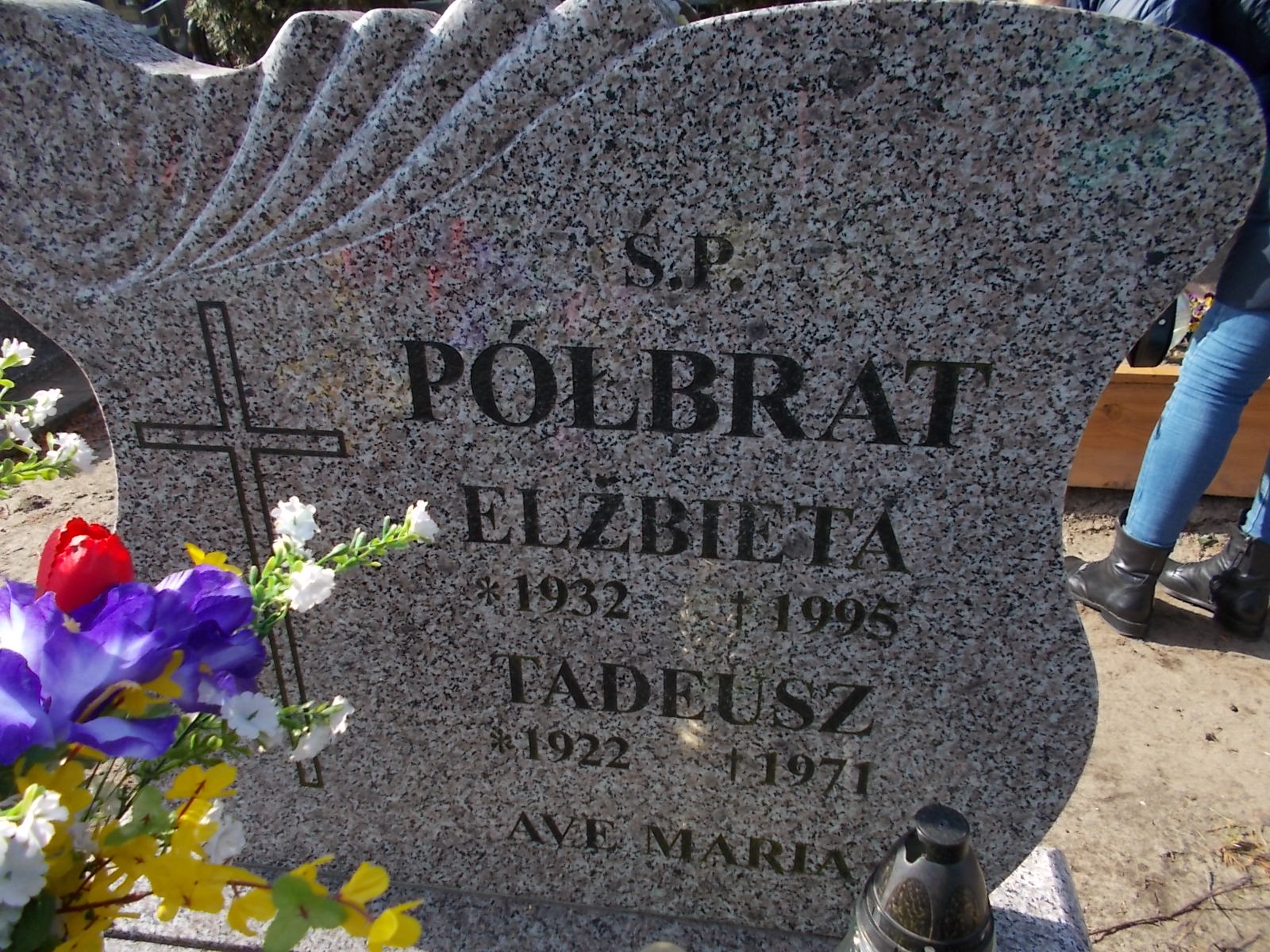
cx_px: 635
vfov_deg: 53.1
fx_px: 954
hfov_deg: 67.3
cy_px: 476
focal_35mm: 26
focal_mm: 4.6
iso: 80
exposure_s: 1/400
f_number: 3.2
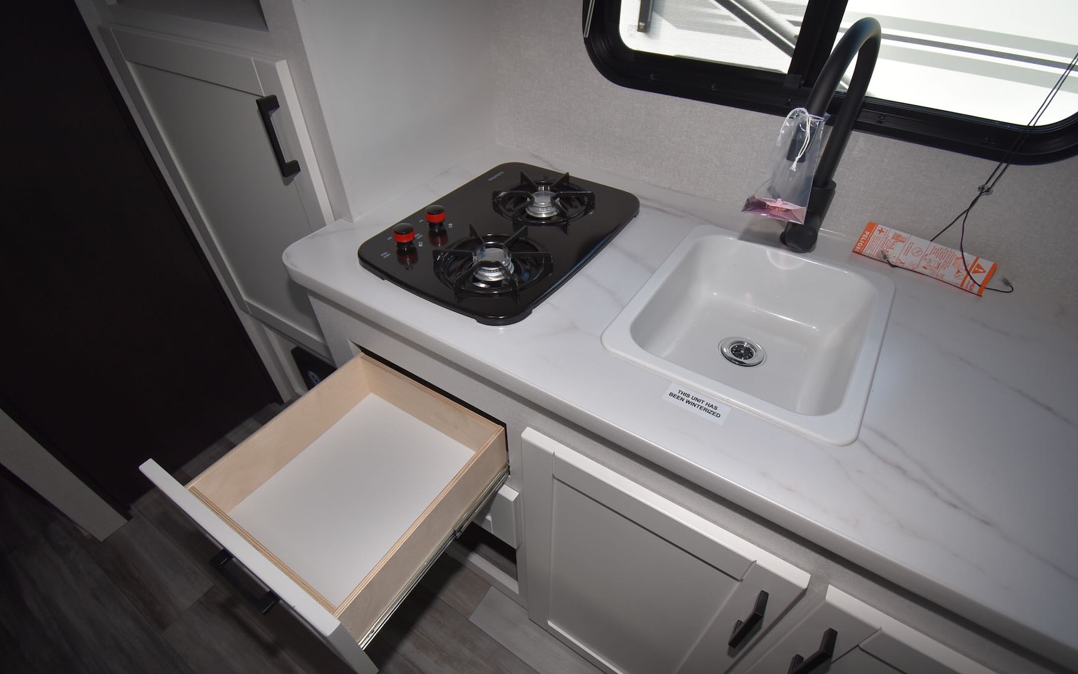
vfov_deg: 71.1
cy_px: 368
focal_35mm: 16
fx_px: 470
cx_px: 532
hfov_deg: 97.8
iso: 360
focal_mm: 10
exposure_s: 1/80
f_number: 4.5
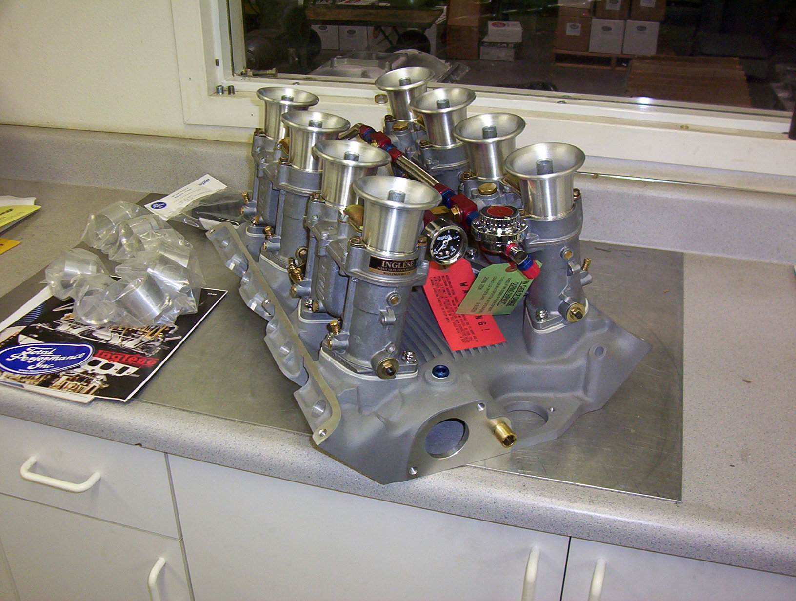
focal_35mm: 43
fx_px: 991
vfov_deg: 33.7
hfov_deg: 43.8
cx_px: 398
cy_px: 300
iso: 140
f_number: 2.73
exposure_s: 1/60
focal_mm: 5.77
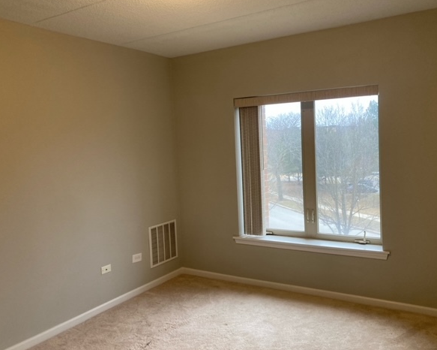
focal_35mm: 30
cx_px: 235
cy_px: 172
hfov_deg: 58.7
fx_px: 388
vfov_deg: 48.5
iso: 64
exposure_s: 1/60
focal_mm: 3.99
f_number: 1.8
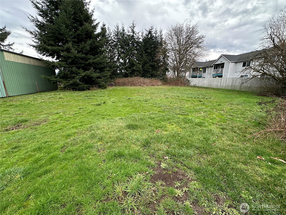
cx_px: 143
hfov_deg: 102.1
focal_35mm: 14
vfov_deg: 85.7
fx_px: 116
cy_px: 108
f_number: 2.2
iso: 40
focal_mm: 2.22
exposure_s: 1/115
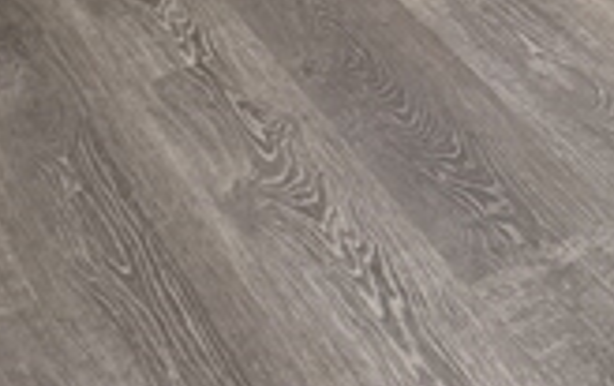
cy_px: -933
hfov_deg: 16.2
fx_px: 1994
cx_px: 876
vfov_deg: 8.4
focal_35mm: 119
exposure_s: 1/143
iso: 200
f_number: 1.78
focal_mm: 6.76
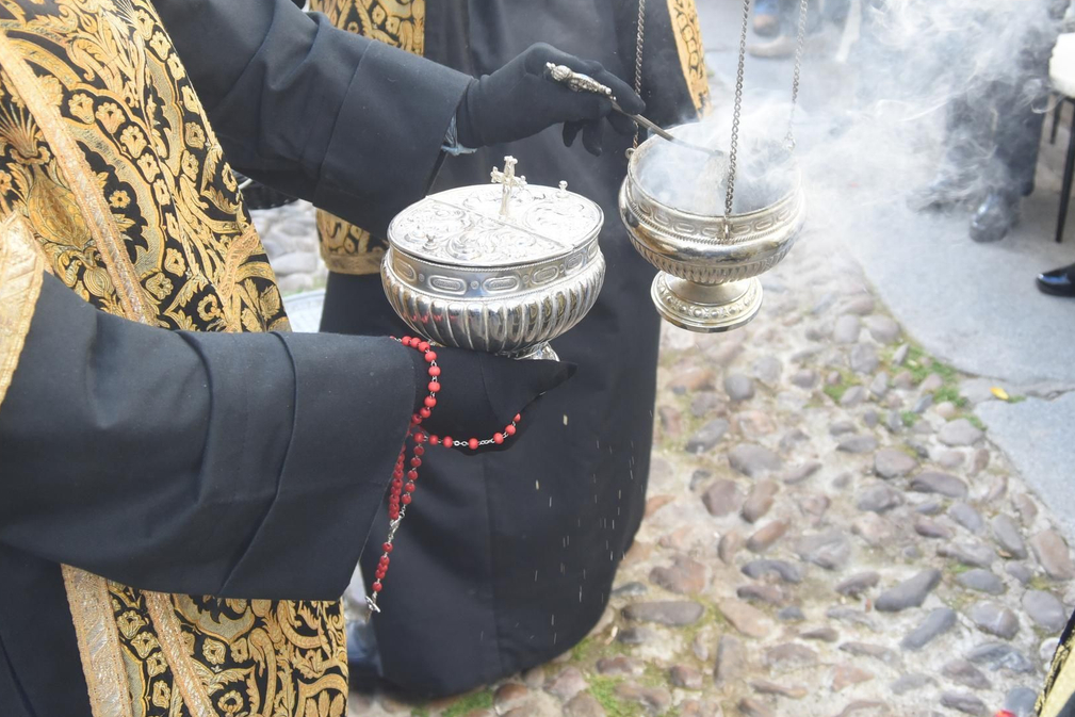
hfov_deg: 42.7
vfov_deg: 29.0
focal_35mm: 46
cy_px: 224
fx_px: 1374
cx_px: 582
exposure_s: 1/250
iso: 1400
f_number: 8
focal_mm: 29
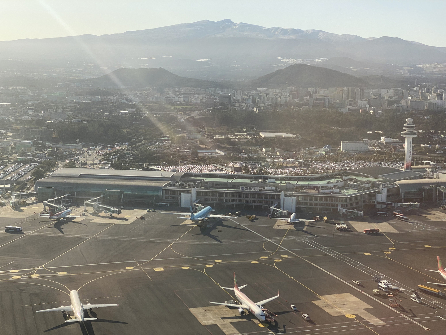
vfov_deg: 28.0
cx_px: 223
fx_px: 670
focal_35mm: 52
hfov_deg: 36.8
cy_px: 168
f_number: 2
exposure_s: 1/1845
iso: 20
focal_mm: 6
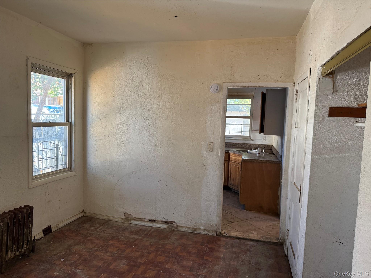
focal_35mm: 24
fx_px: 257
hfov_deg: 71.6
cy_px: 139
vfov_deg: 56.8
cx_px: 186
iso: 200
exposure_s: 1/179
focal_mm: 6.76
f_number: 1.78
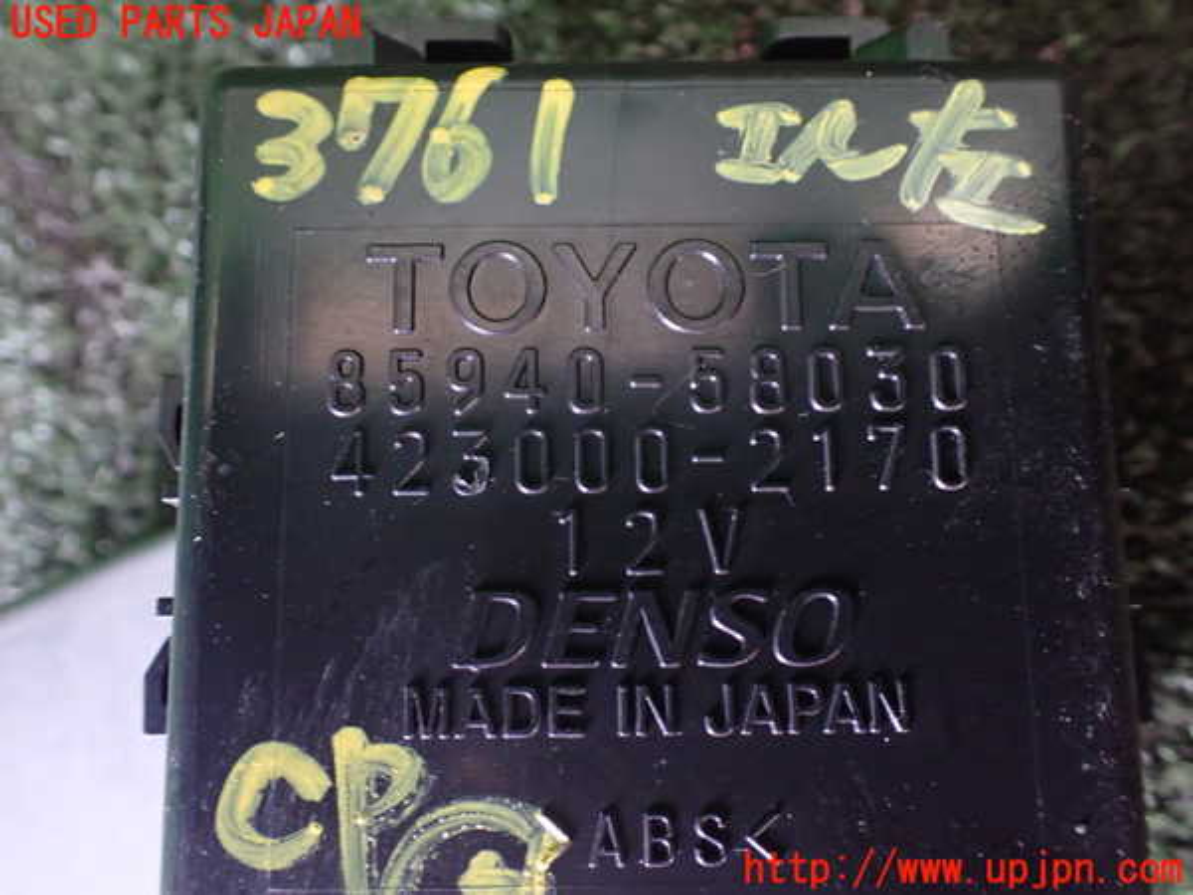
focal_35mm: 30
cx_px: 596
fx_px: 1034
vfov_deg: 46.8
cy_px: 448
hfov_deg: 60.0
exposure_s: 1/30
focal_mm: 5.4
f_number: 2.3
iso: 1000
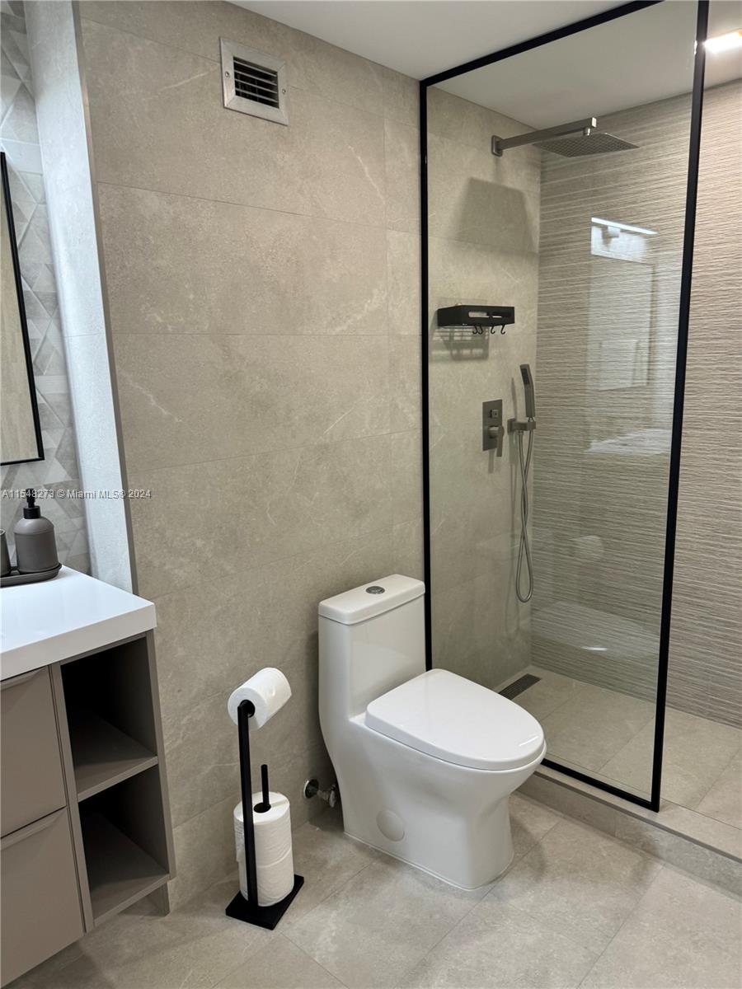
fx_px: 686
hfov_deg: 56.8
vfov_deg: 71.6
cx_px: 371
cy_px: 494
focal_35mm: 24
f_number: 1.78
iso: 100
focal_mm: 6.86
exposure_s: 1/120
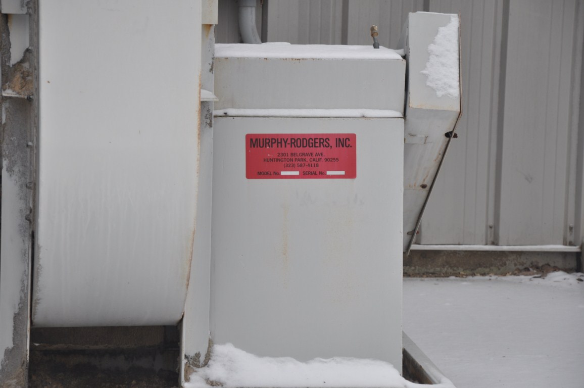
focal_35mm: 158
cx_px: 292
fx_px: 2552
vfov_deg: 8.7
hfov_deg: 13.1
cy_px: 194
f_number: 8
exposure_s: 1/250
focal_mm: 105
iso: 200
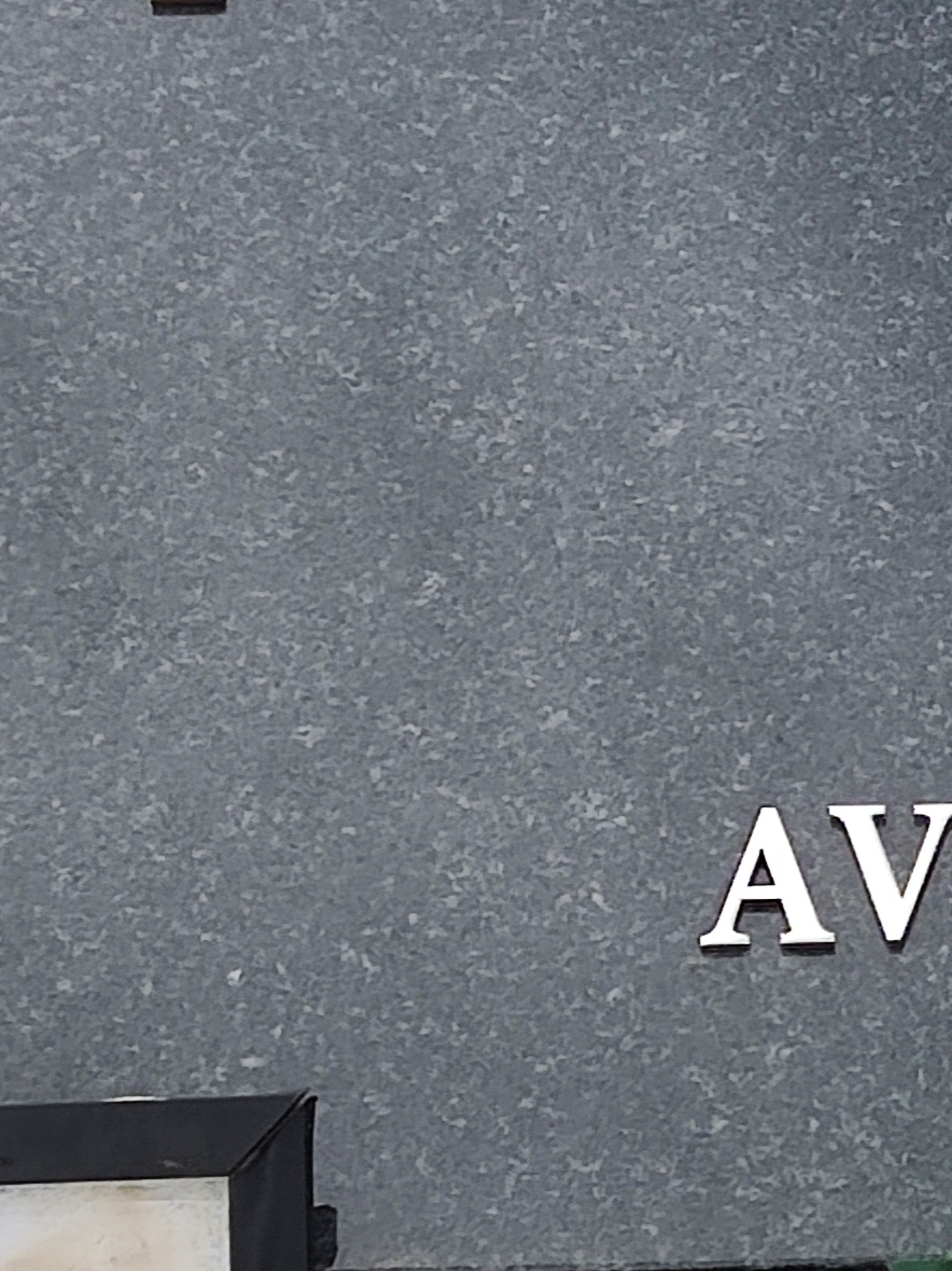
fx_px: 6345
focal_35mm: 173
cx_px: 968
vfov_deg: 11.4
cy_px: 731
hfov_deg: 8.5
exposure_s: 1/571
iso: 50
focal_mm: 4.71
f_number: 1.79
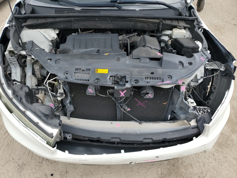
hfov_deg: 67.3
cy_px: 89
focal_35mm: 26
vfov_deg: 53.1
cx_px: 118
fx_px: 178
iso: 50
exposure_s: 1/1111
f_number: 1.5
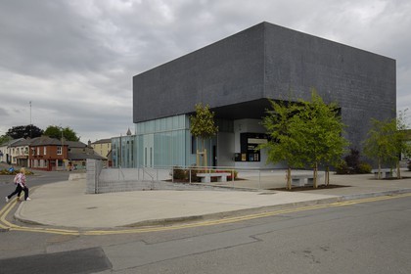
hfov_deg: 81.2
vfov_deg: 59.5
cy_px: 137
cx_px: 206
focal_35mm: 21
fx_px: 240
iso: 100
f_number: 13
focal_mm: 14
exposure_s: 1/80
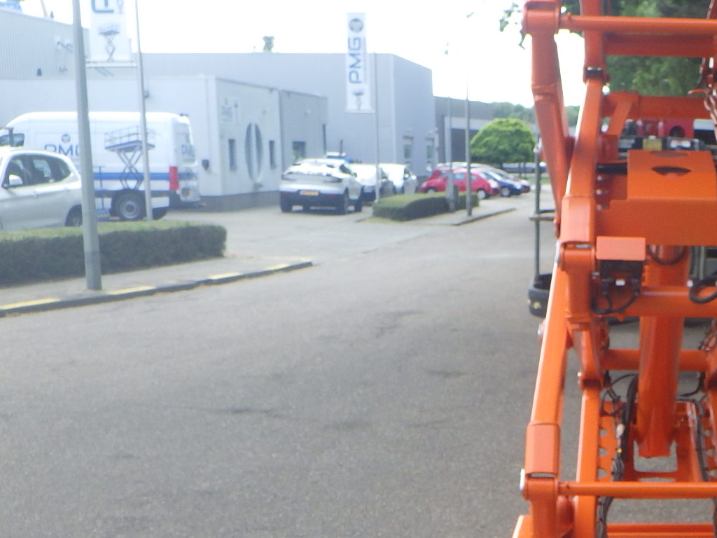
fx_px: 1408
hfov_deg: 27.2
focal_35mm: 68
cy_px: 387
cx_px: 695
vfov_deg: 21.5
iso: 125
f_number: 4.6
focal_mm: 6.1
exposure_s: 1/160
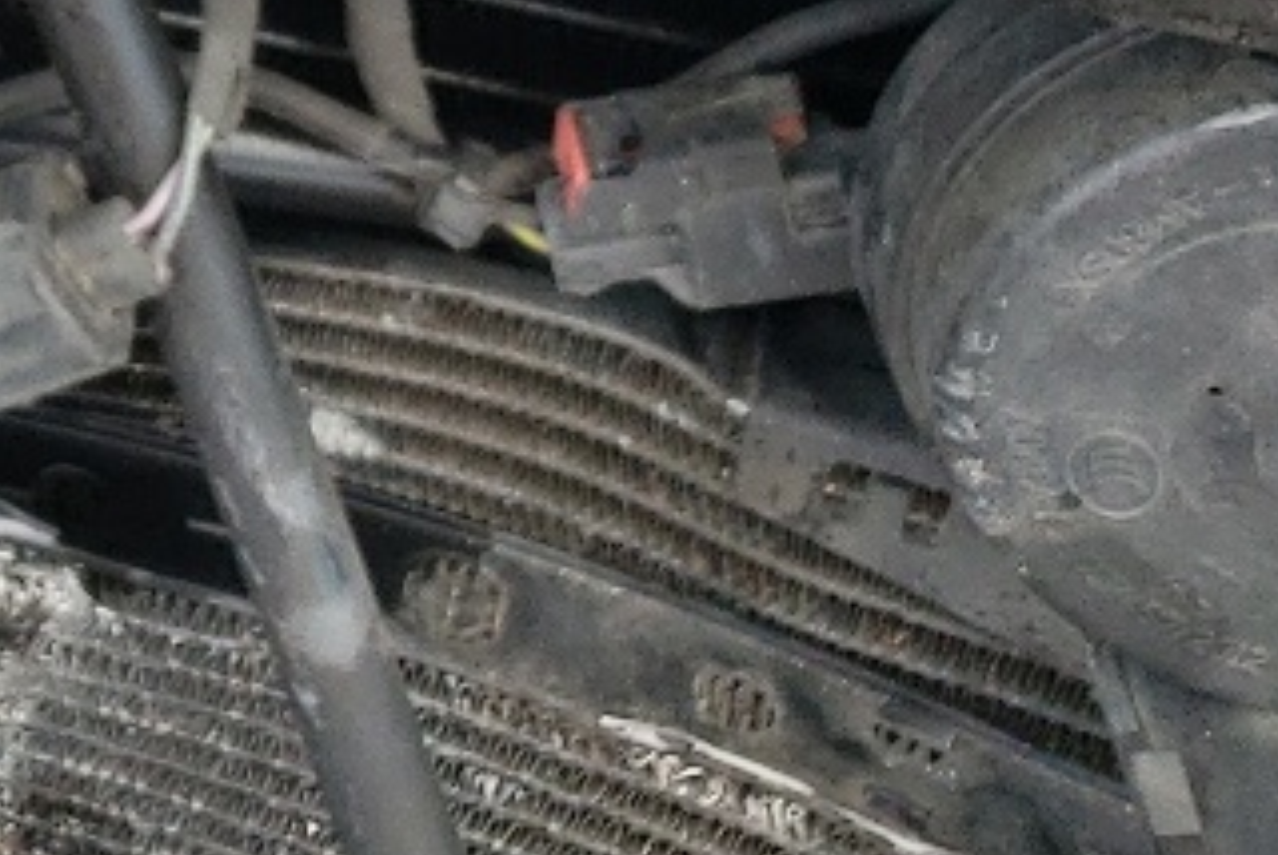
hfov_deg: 13.1
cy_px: -1251
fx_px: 4797
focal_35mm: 135
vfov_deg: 9.1
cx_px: -1286
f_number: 1.5
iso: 50
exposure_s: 1/244
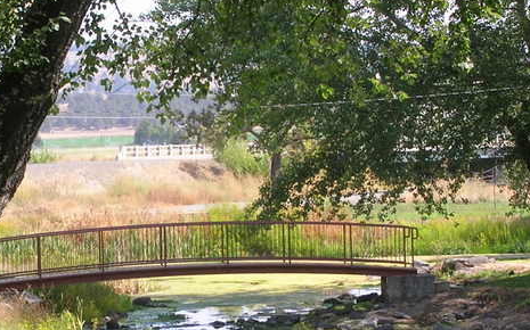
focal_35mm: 171
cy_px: 248
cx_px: 143
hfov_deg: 12.2
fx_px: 2468
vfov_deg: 7.7
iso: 50
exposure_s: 1/64
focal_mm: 13.6
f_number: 7.2
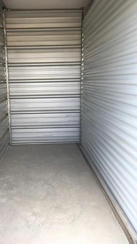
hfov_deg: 36.3
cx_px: 45
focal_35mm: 32
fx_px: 207
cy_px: 121
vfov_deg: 61.0
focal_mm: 4.15
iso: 25
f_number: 2.2
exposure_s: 1/128
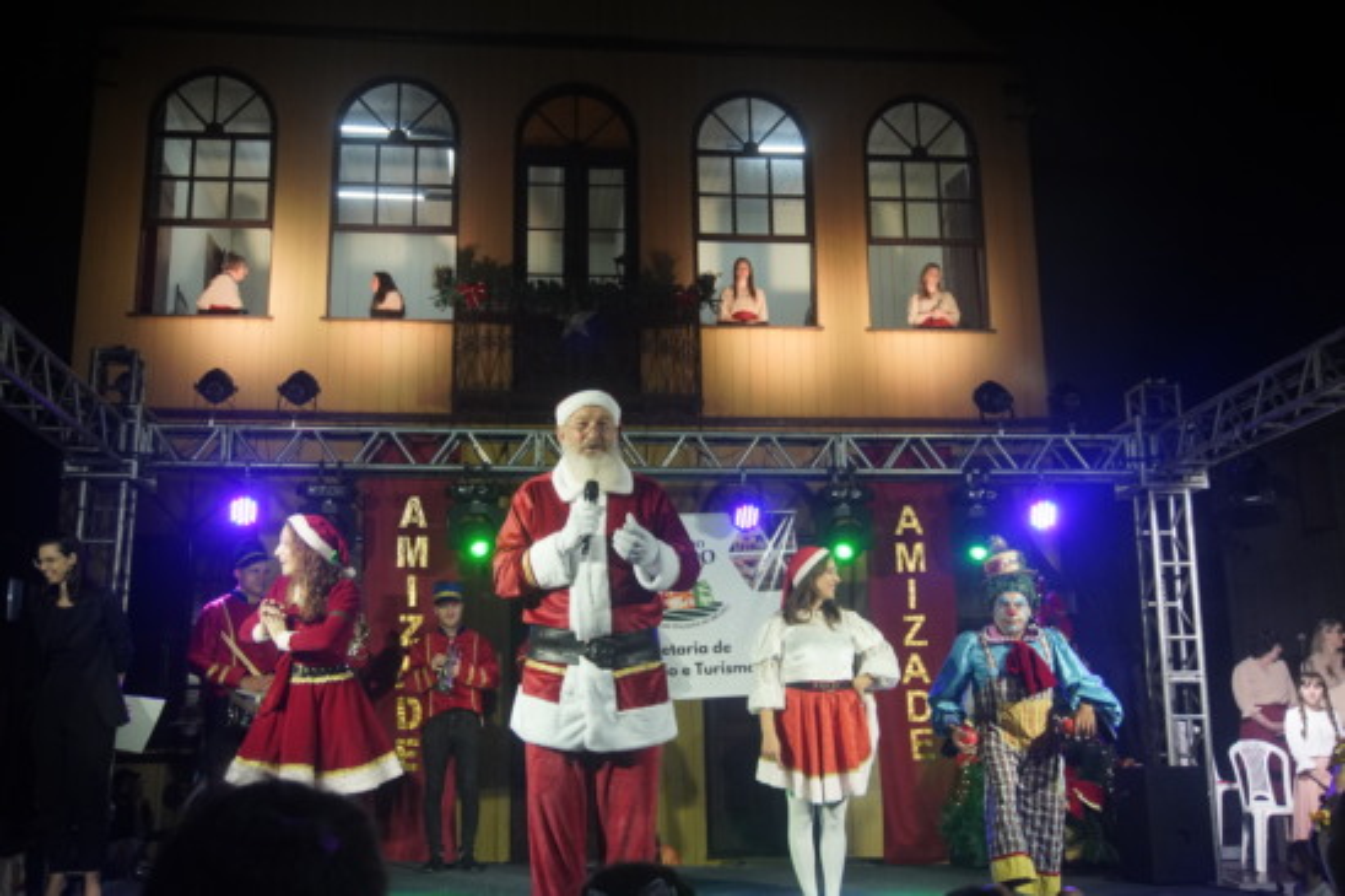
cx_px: 672
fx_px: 1345
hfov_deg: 53.1
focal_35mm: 36
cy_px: 448
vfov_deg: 36.9
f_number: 4.5
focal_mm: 24
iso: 1600
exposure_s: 1/160
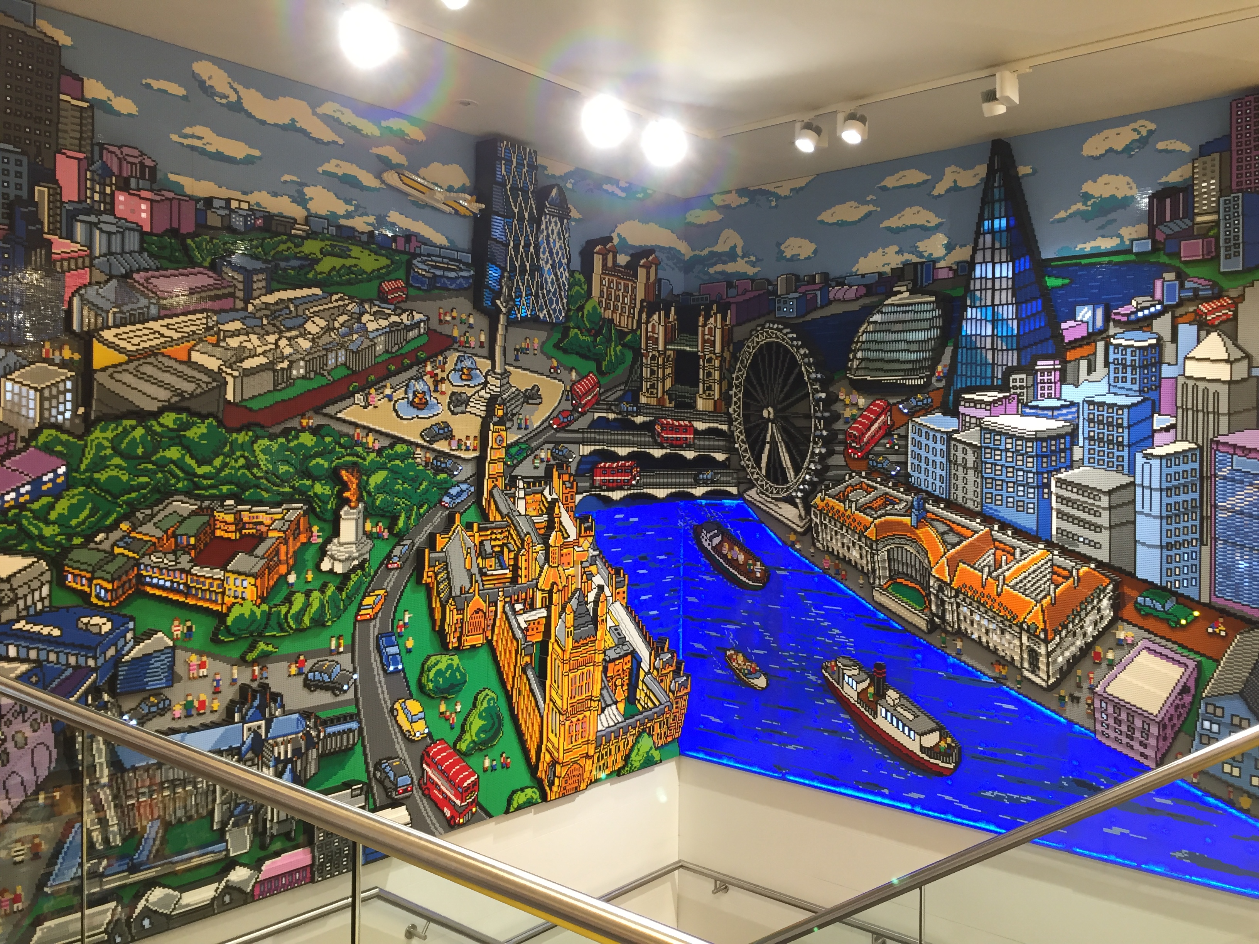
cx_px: 630
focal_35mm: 29
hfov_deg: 61.7
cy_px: 472
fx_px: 1055
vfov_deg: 48.2
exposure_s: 1/33
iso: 50
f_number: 2.2
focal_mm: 4.15
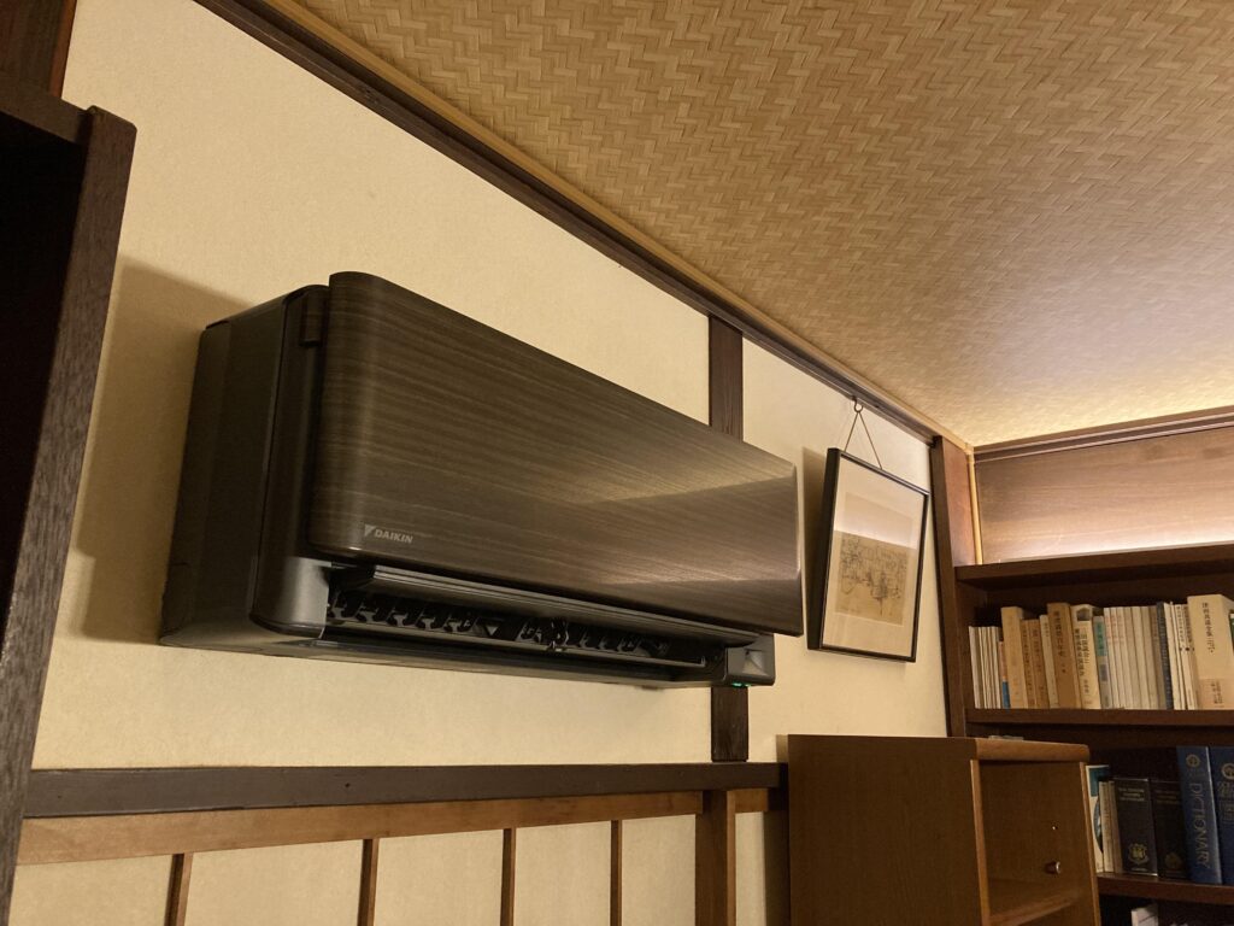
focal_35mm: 28
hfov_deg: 63.4
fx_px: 998
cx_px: 617
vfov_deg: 49.7
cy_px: 463
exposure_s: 1/33
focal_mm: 3.99
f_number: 1.8
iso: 320
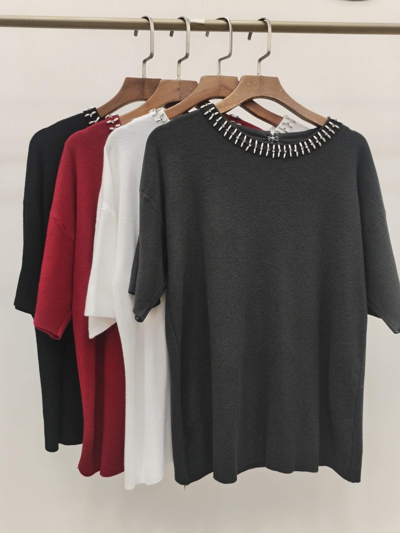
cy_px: 266
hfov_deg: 48.2
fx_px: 447
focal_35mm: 29
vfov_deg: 61.7
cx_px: 200
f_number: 1.8
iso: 265
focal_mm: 4.75
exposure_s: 1/60
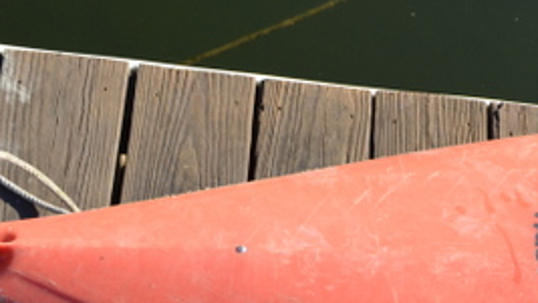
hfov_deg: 27.5
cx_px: 492
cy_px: 244
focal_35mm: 74
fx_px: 1055
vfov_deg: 16.2
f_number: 7.1
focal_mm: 18
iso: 100
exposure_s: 1/200
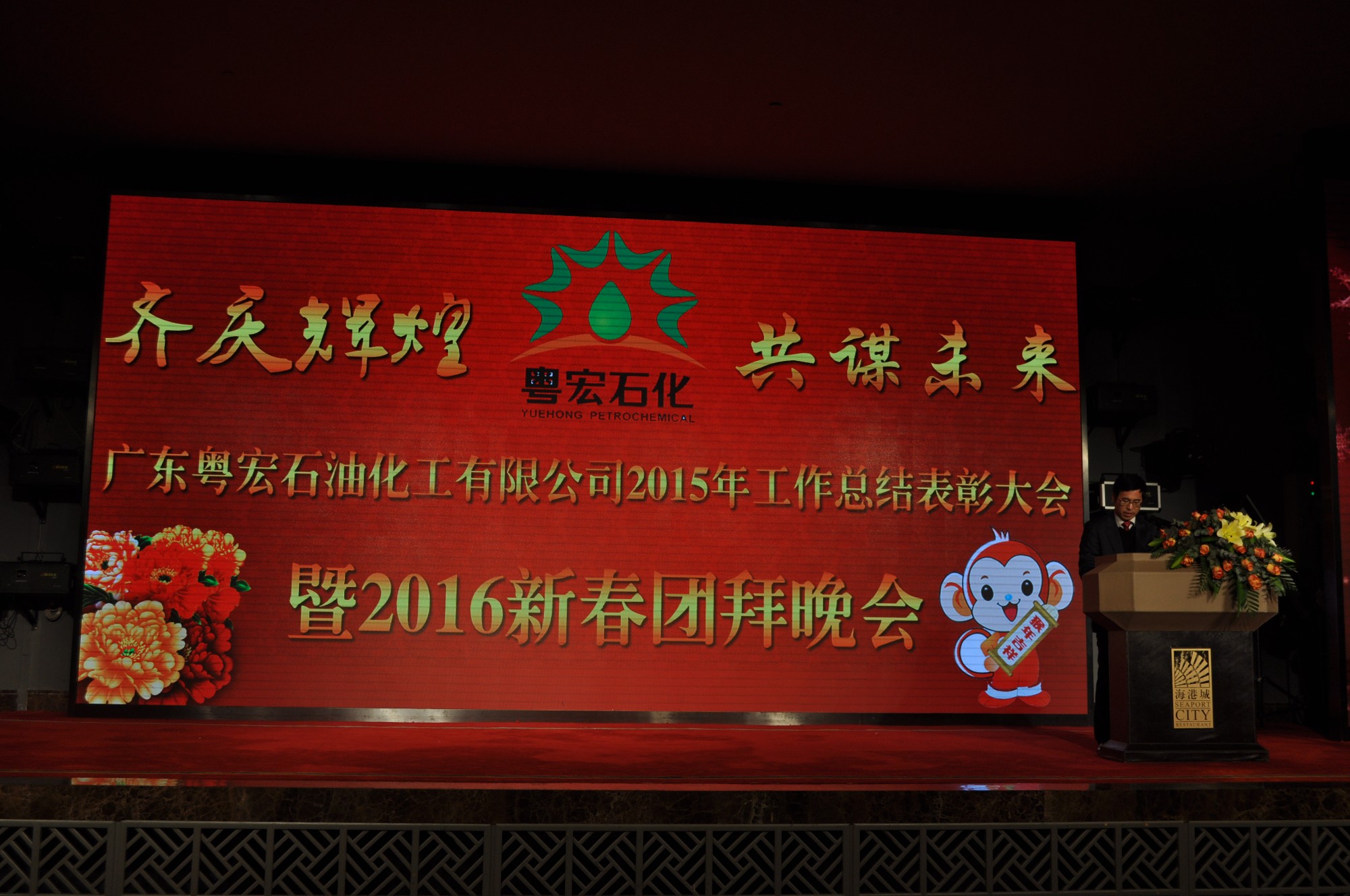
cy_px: 448
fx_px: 1348
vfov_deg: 36.8
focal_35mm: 36
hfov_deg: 53.2
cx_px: 675
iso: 250
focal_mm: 24
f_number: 5.6
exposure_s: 1/125
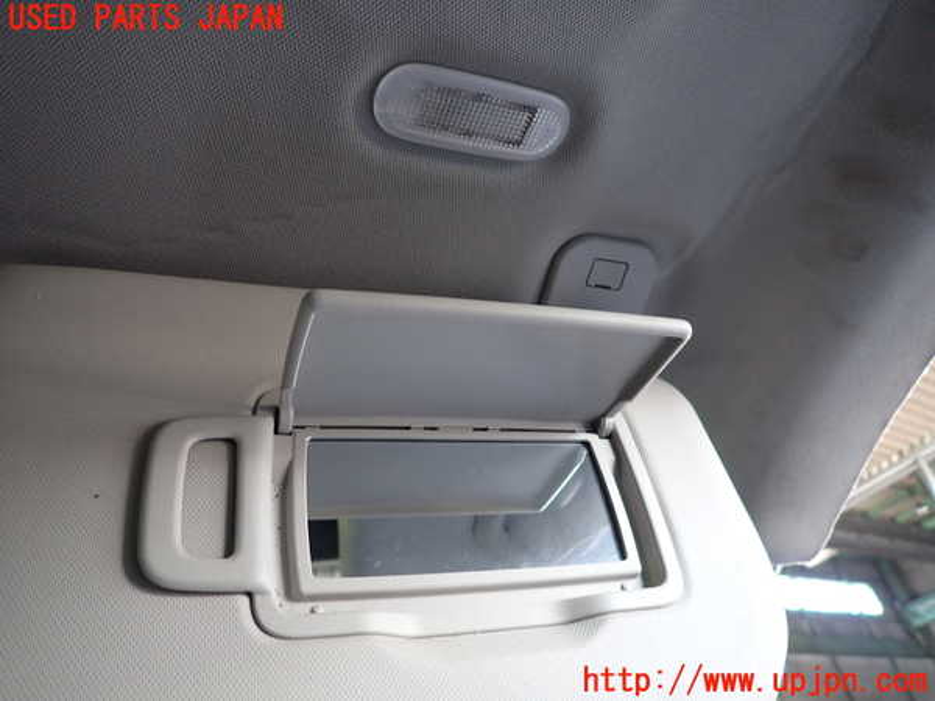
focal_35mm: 25
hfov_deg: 69.4
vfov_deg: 54.9
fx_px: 675
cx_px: 468
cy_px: 350
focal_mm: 4.5
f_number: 2
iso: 200
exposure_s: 1/50
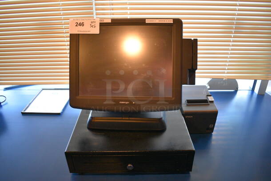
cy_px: 90
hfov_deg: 67.3
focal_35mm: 27
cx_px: 136
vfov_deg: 48.0
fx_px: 203
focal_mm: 18
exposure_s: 1/125
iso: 3600
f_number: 3.5
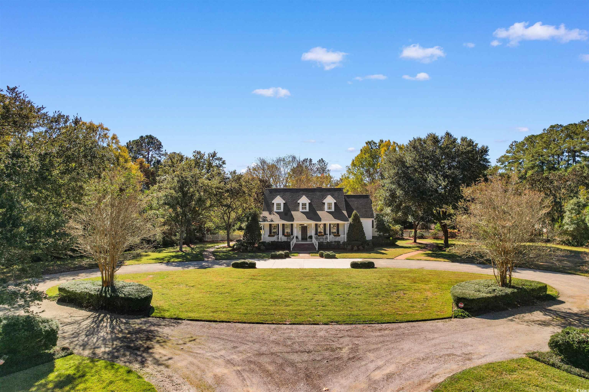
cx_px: 294
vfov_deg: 57.2
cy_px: 196
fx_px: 360
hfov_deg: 78.6
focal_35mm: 22
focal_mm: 8.38
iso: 120
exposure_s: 1/320
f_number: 2.8
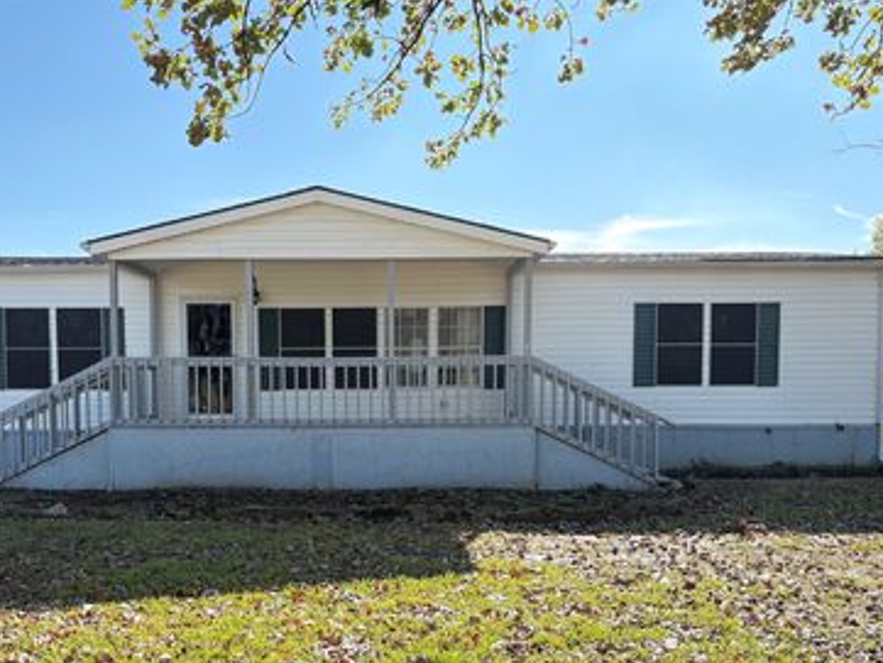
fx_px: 919
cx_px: 367
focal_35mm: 36
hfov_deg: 51.1
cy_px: 451
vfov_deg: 39.1
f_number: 1.6
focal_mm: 5.96
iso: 64
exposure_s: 1/933
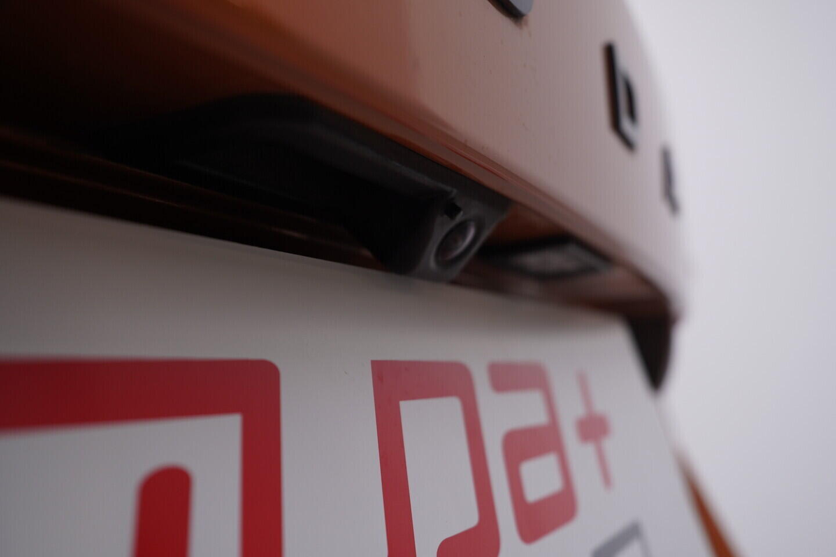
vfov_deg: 36.9
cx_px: 418
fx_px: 836
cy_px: 278
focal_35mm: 36
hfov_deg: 53.1
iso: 125
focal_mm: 24
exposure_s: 1/100
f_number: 4.5
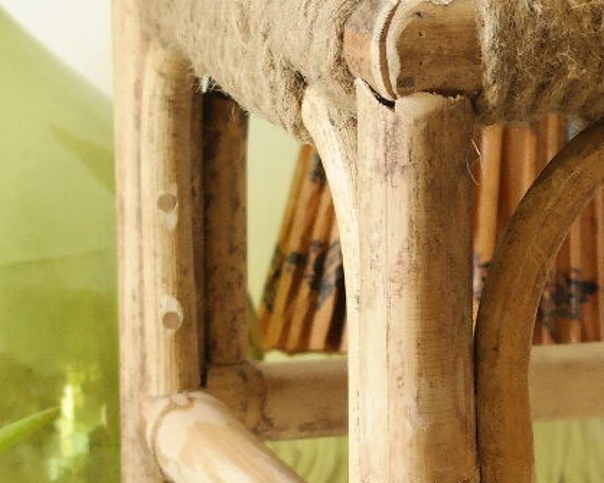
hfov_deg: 9.4
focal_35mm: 205
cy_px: 431
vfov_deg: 7.5
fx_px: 3664
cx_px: 569
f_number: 5.6
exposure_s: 1/30
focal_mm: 35
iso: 800
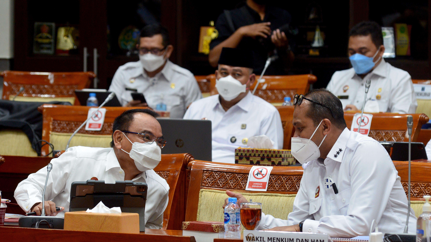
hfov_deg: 11.1
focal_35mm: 194
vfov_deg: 6.3
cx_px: 215
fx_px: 2217
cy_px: 142
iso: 2500
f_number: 7.1
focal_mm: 185
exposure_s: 1/160
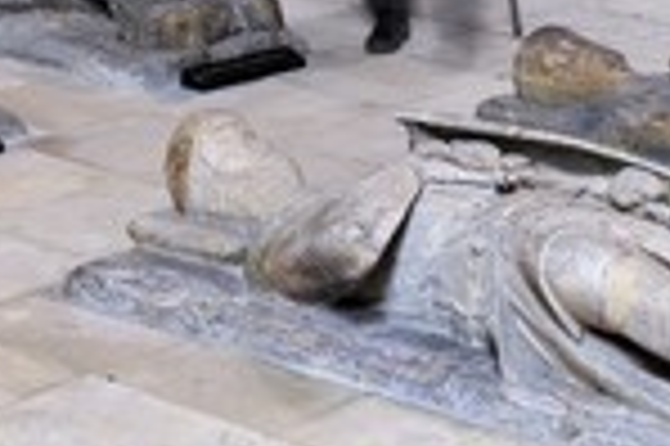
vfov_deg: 11.3
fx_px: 2212
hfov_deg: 17.1
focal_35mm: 119
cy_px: -77
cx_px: 517
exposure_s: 1.3
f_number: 10
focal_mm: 28
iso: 100
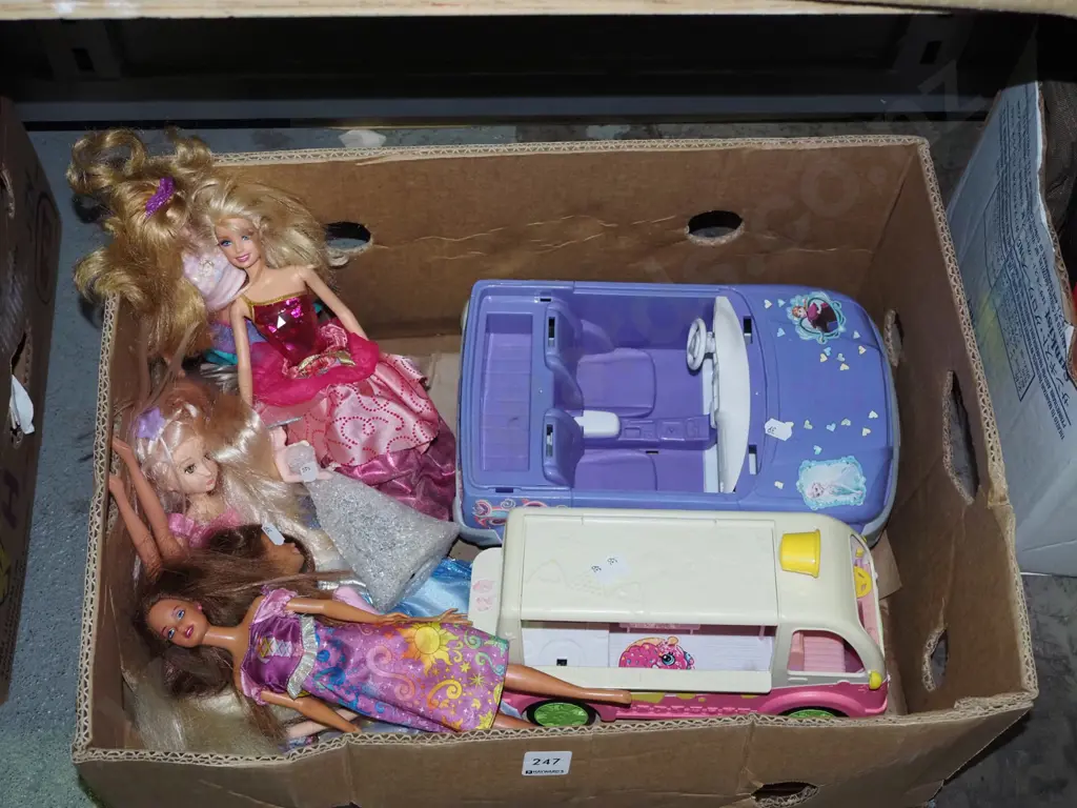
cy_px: 404
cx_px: 538
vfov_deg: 31.5
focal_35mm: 46
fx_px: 1431
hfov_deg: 41.2
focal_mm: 23
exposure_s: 1/160
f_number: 5.6
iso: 2500
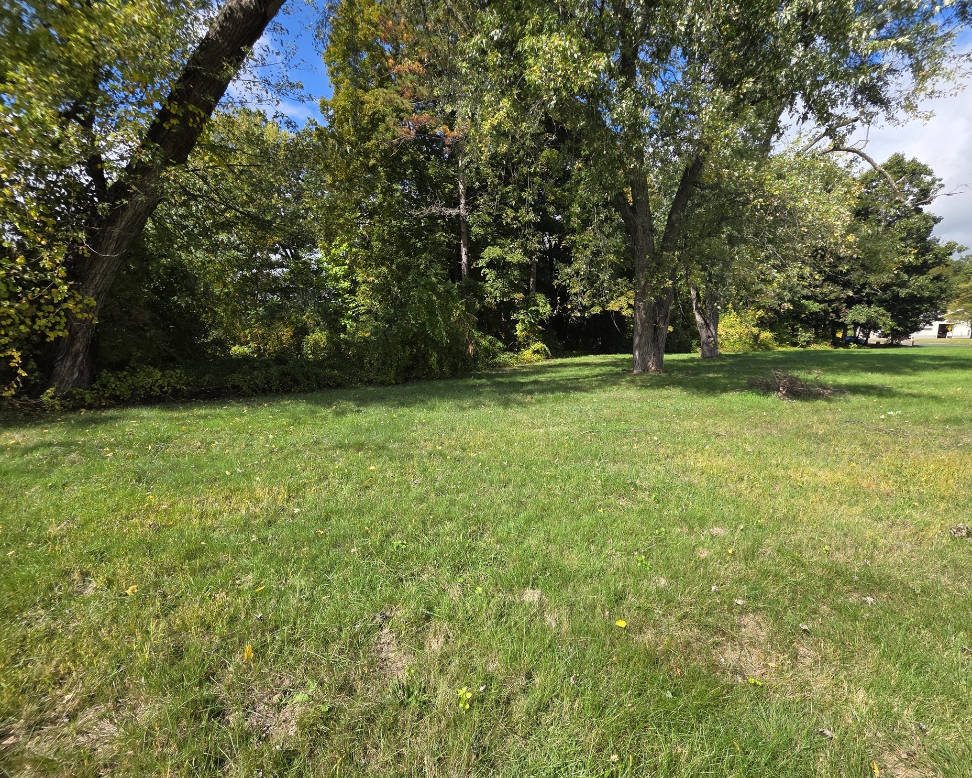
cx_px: 505
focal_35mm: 14
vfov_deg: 88.0
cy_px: 393
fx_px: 403
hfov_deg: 100.7
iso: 40
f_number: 1.9
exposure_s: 1/1245
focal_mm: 2.2
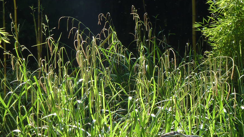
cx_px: 154
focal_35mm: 192
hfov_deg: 11.2
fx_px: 1242
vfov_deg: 6.3
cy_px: 149
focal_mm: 15.8
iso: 80
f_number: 4.3
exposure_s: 1/125
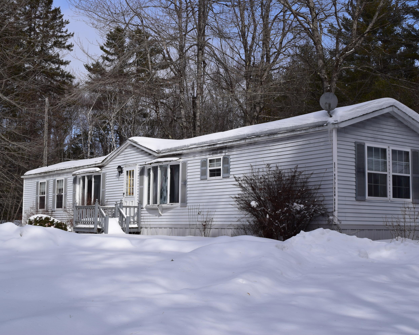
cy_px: 167
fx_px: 652
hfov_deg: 35.6
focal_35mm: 53
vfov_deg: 28.8
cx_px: 223
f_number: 11
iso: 200
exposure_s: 1/640
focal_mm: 31
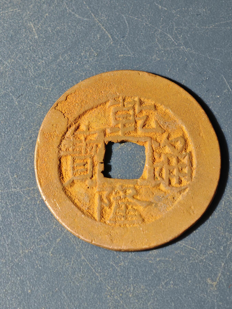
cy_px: 154
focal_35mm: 110
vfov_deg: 17.9
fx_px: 983
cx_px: 116
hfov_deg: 13.5
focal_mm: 9
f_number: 2
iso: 200
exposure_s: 1/100
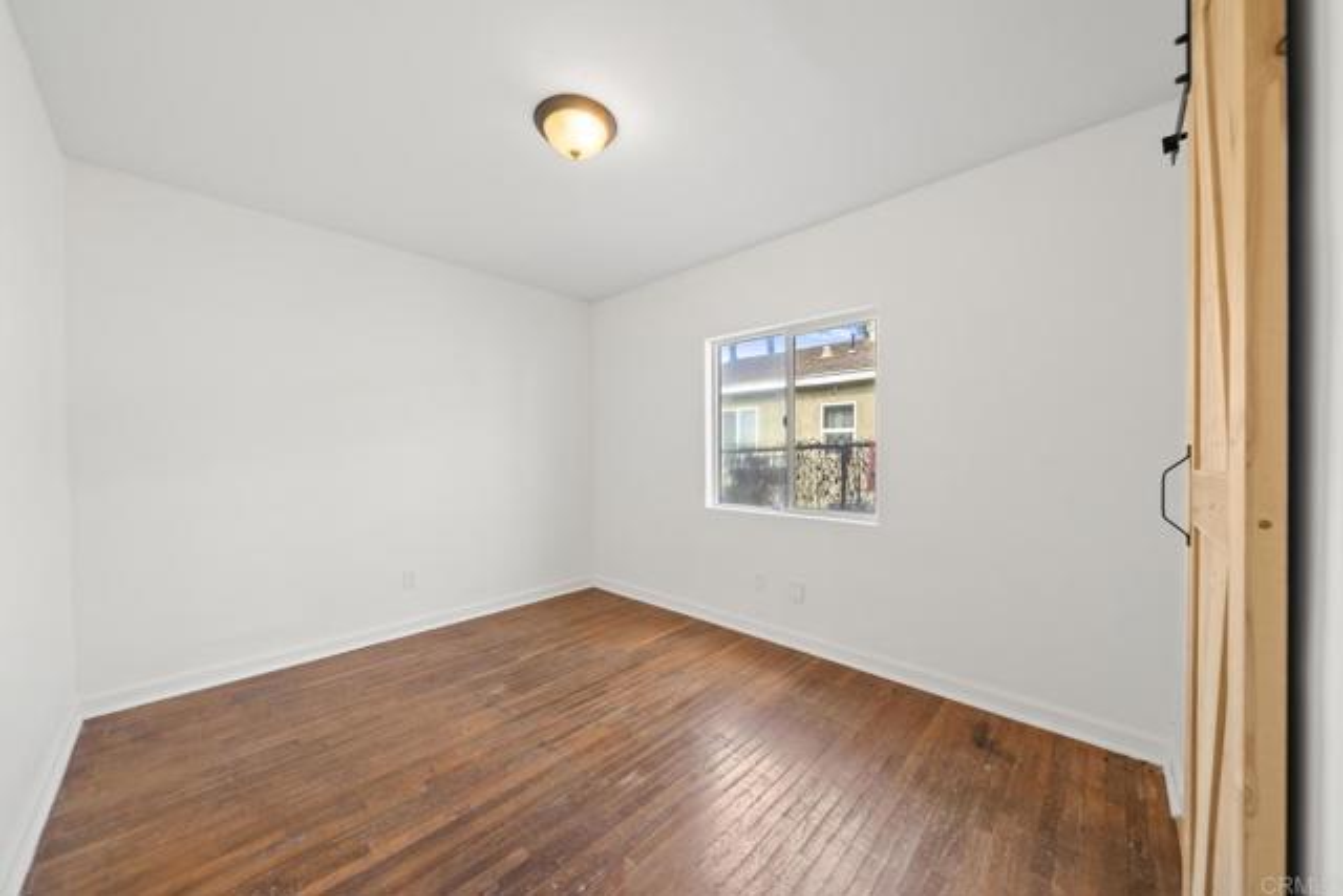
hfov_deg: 112.6
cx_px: 672
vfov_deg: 90.0
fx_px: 448
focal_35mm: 12
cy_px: 448
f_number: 6.3
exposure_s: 1/2
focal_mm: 12
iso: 250
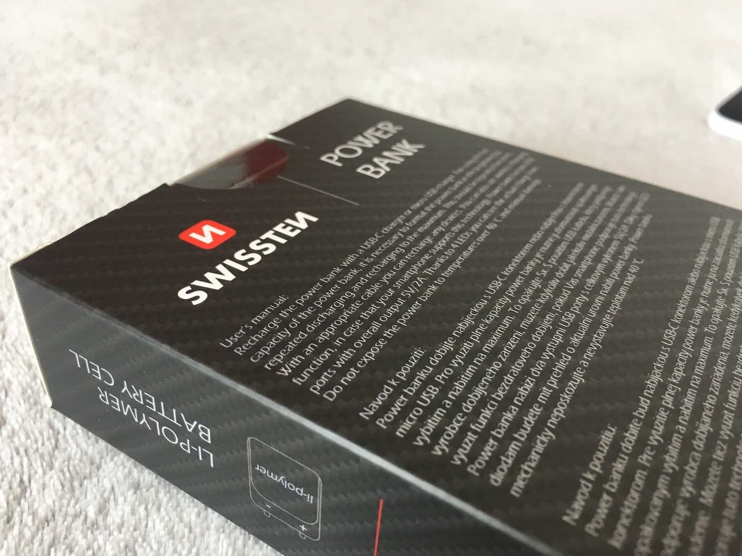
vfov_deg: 48.2
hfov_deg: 61.7
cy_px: 278
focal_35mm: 29
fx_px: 622
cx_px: 371
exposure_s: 1/33
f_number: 2.2
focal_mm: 4.15
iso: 100
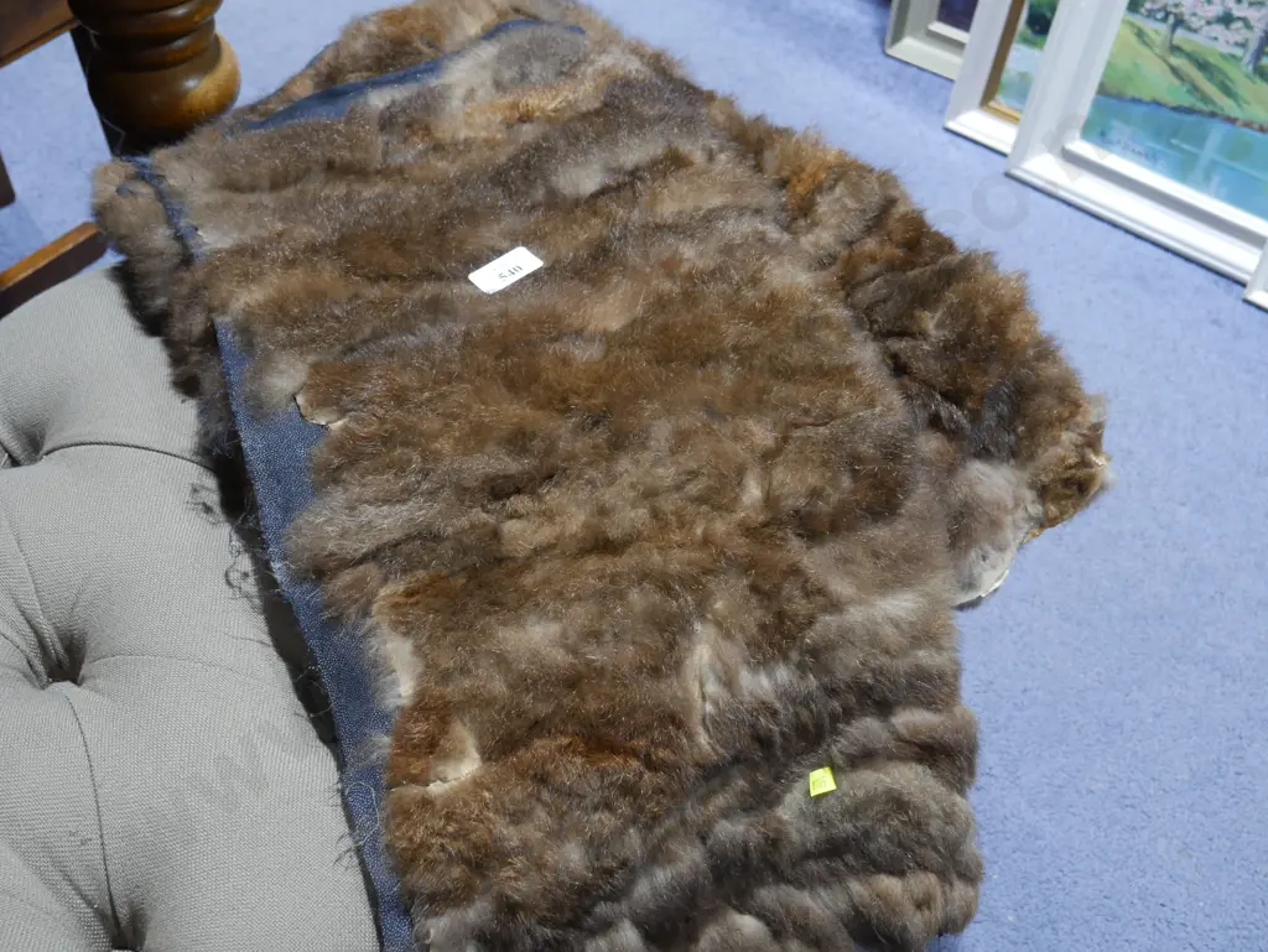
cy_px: 476
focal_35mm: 46
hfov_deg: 41.2
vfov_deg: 31.5
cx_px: 634
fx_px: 1686
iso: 1000
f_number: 5.1
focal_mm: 23
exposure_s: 1/60
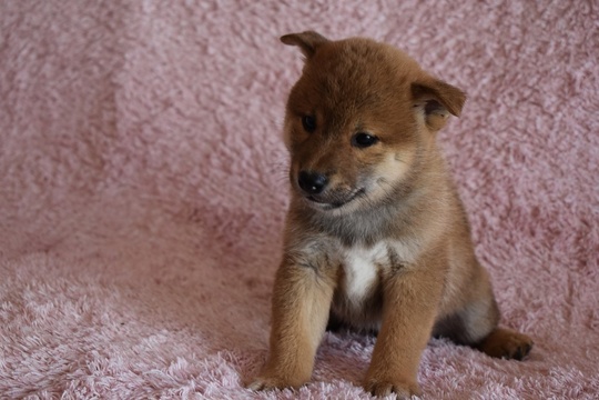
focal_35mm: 72
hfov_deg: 28.1
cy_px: 200
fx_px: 1198
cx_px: 300
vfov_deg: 18.9
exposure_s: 1/60
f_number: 5.3
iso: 450
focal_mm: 48
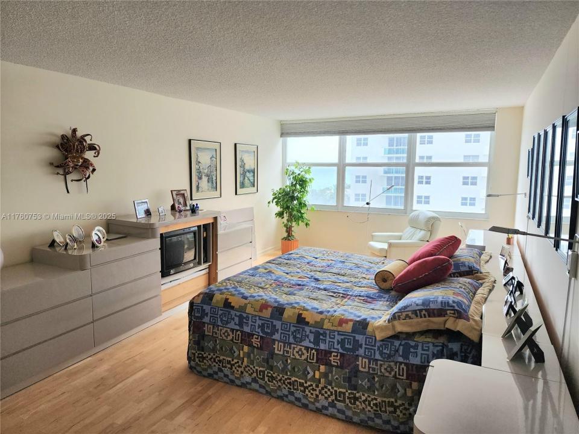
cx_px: 290
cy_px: 217
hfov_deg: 73.9
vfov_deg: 58.9
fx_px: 385
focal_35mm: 23
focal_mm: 6.4
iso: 100
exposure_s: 1/182
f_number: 1.8
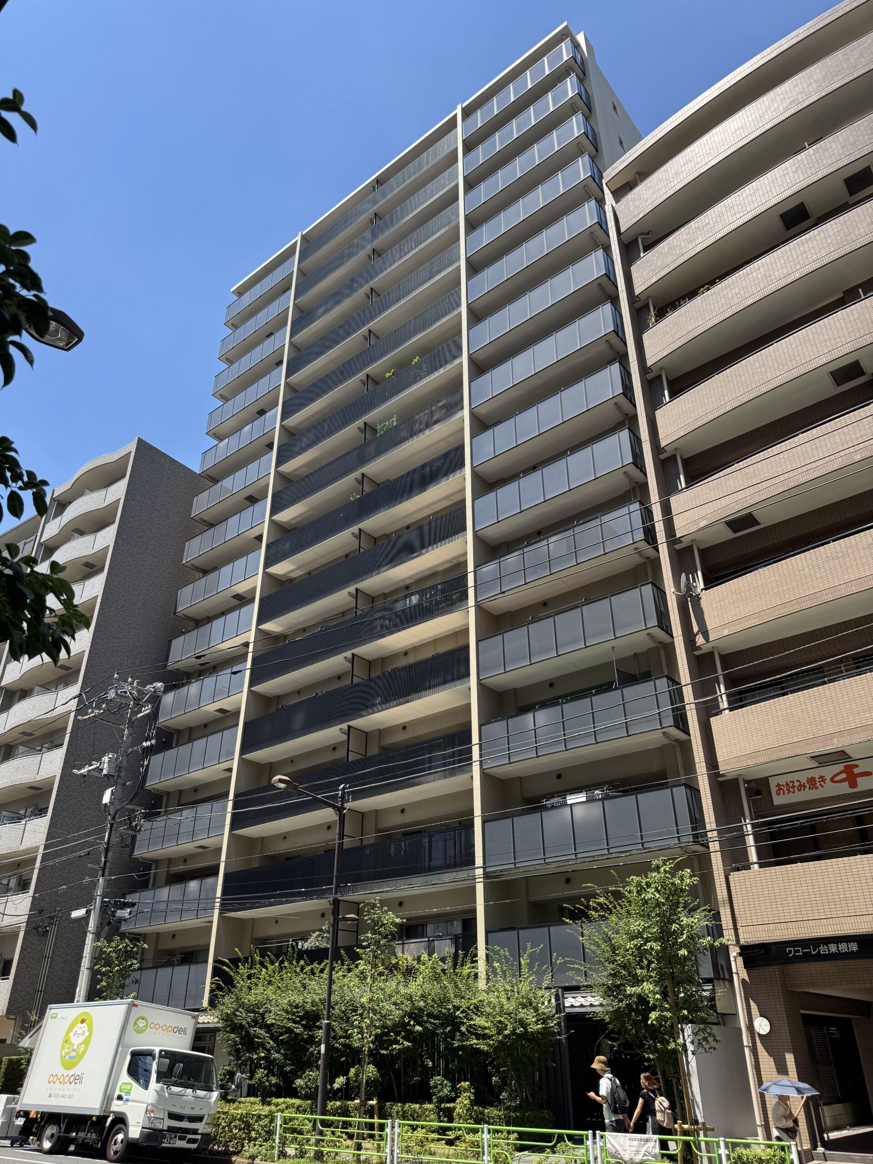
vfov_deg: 71.6
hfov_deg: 56.8
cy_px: 582
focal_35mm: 24
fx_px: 807
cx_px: 436
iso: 80
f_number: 1.78
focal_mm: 6.76
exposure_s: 1/2105
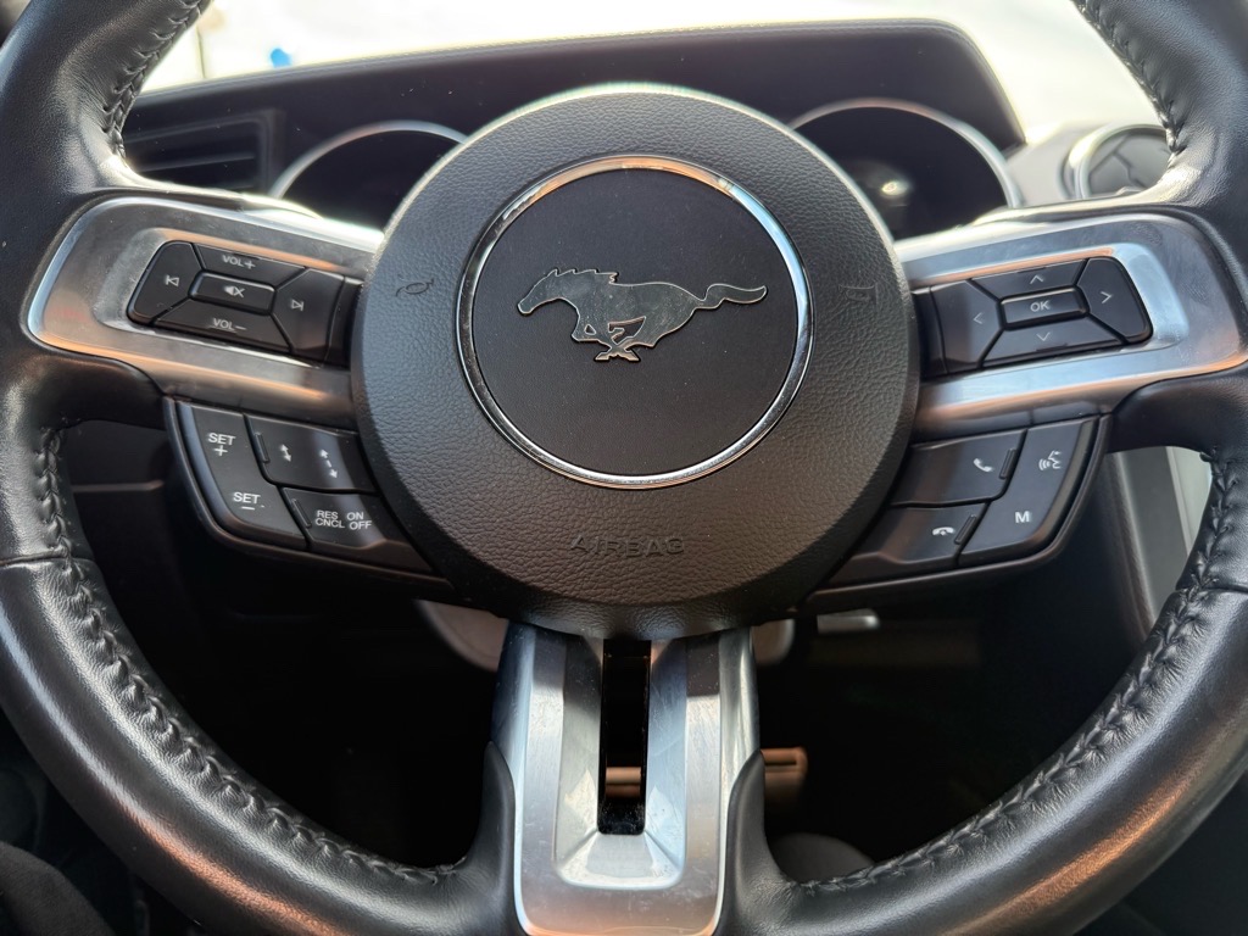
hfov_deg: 71.6
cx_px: 624
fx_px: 865
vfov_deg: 56.8
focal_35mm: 24
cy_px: 468
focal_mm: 6.76
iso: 160
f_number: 1.78
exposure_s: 1/243
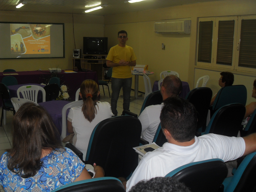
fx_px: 296
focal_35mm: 40
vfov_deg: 36.0
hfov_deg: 46.8
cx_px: 128
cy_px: 96
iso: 100
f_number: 3.1
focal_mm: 7.1
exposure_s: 1/45
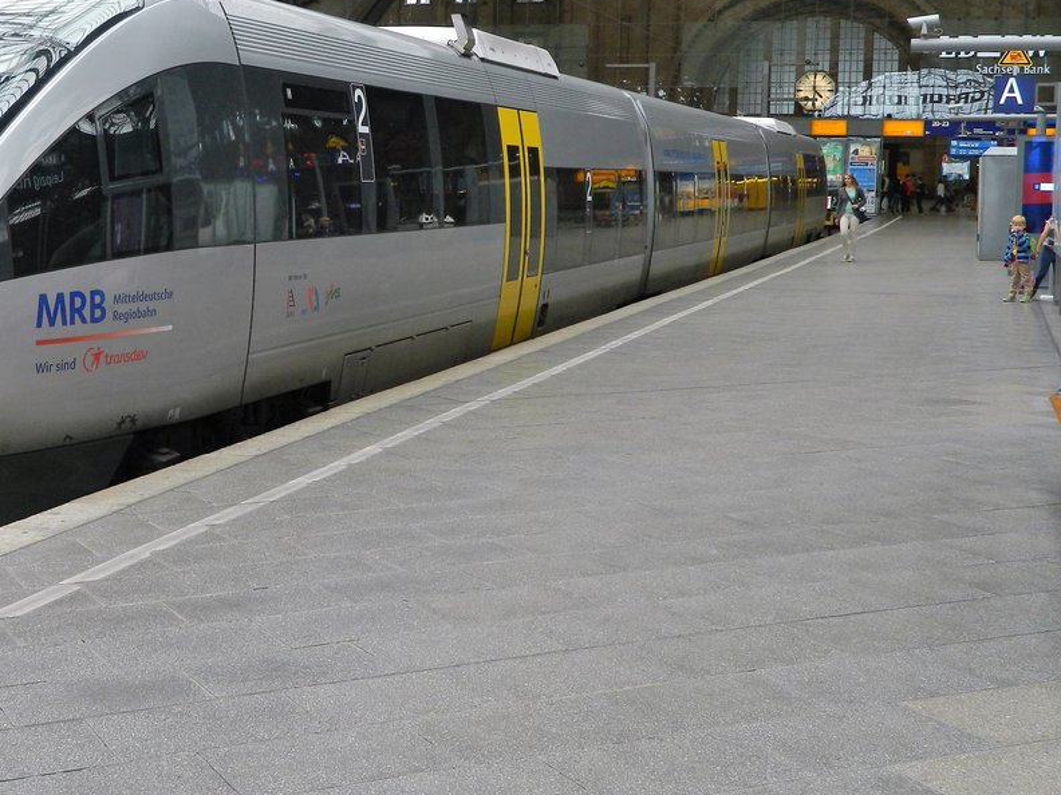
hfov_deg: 35.5
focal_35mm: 53
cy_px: 262
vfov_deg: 27.4
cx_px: 289
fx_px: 1624
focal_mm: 6.2
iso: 100
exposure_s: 1/50
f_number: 3.3
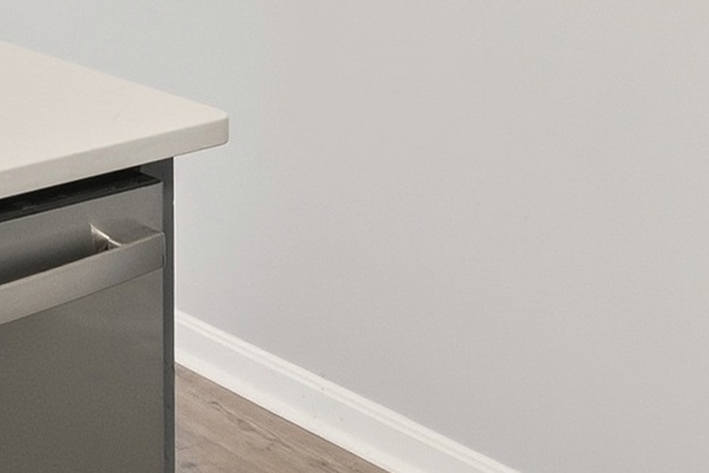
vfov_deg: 15.8
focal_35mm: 77
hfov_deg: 25.4
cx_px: 50
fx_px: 1517
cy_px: -301
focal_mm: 10
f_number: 9
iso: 400
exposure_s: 1/90
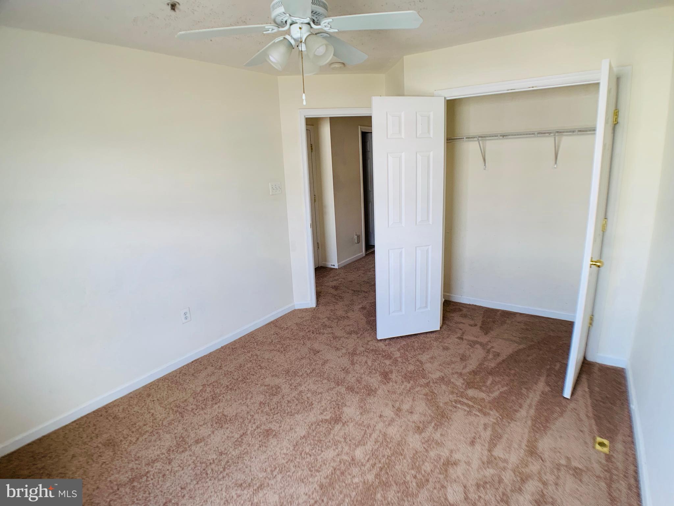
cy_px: 253
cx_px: 337
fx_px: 506
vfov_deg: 53.1
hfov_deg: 67.3
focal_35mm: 26
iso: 100
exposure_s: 1/110
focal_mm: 4.25
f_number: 1.8
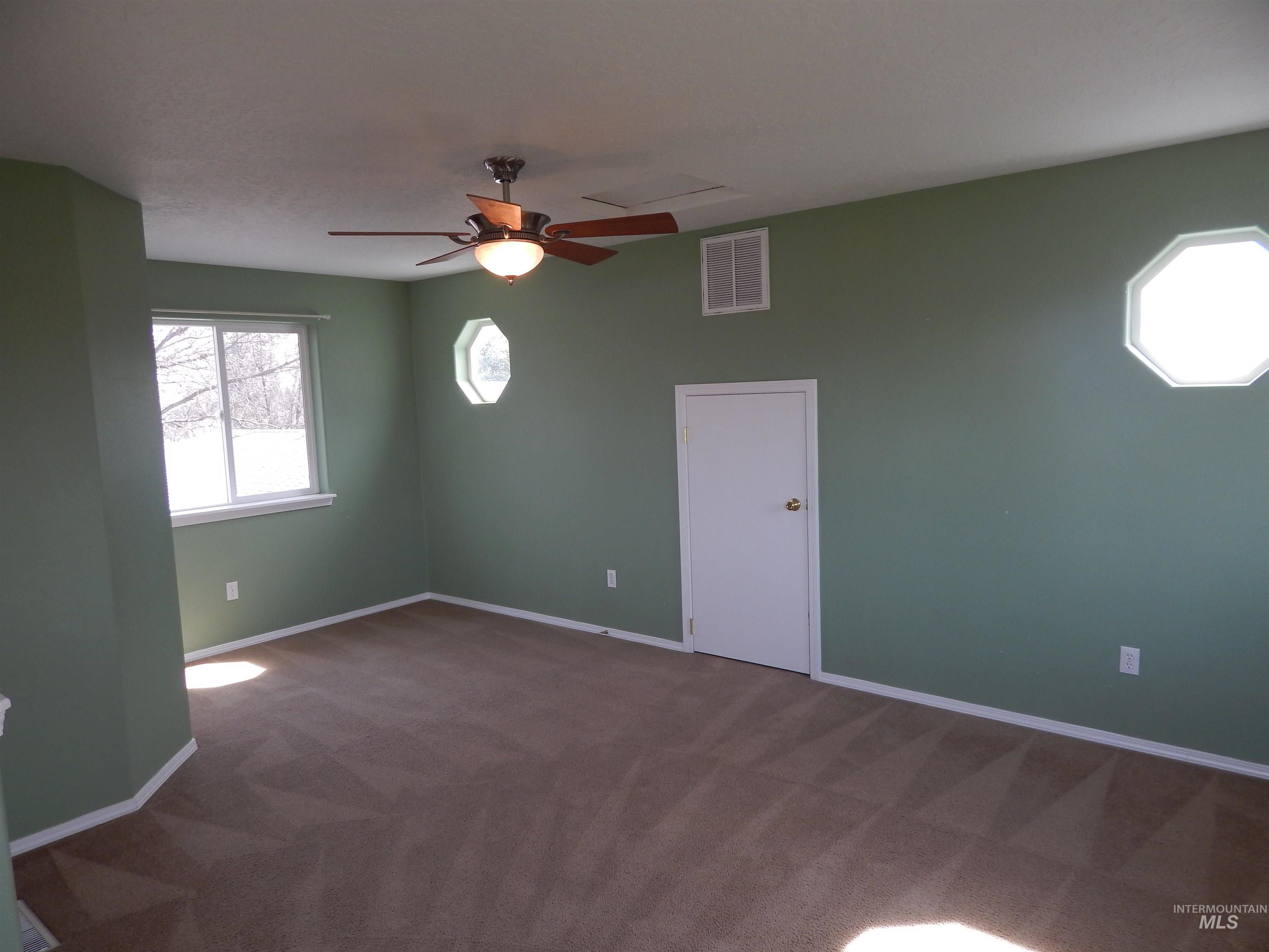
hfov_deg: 73.9
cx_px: 634
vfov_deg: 58.9
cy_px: 476
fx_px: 843
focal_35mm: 23
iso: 125
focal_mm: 4
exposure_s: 1/80
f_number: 3
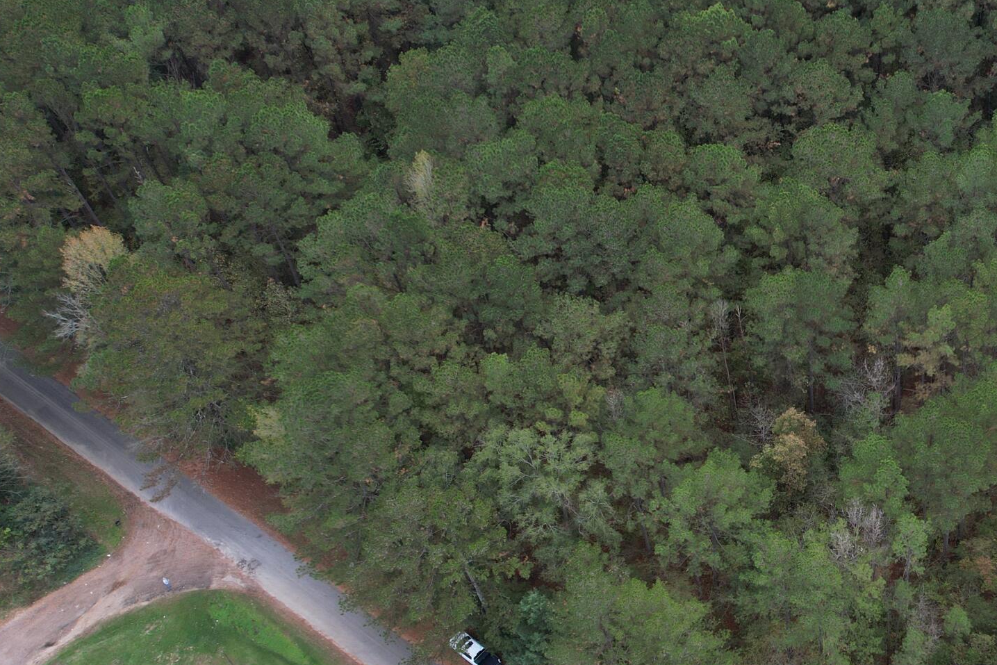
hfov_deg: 40.4
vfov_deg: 28.7
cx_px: 843
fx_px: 1274
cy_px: 525
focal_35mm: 46
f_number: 2.8
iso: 110
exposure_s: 1/180
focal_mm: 8.38
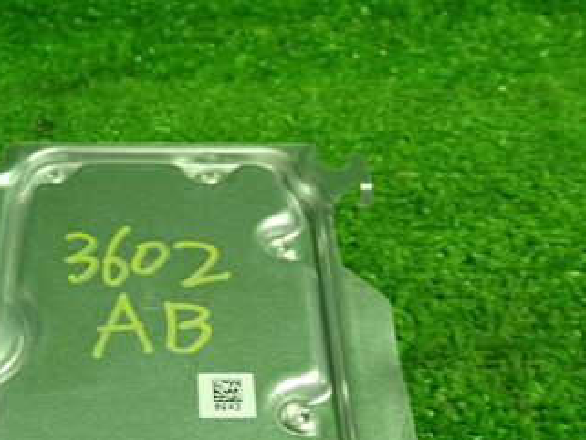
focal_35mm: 56
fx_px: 948
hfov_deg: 33.7
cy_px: 396
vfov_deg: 25.3
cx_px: 148
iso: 200
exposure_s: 1/30
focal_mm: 5.4
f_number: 2.3
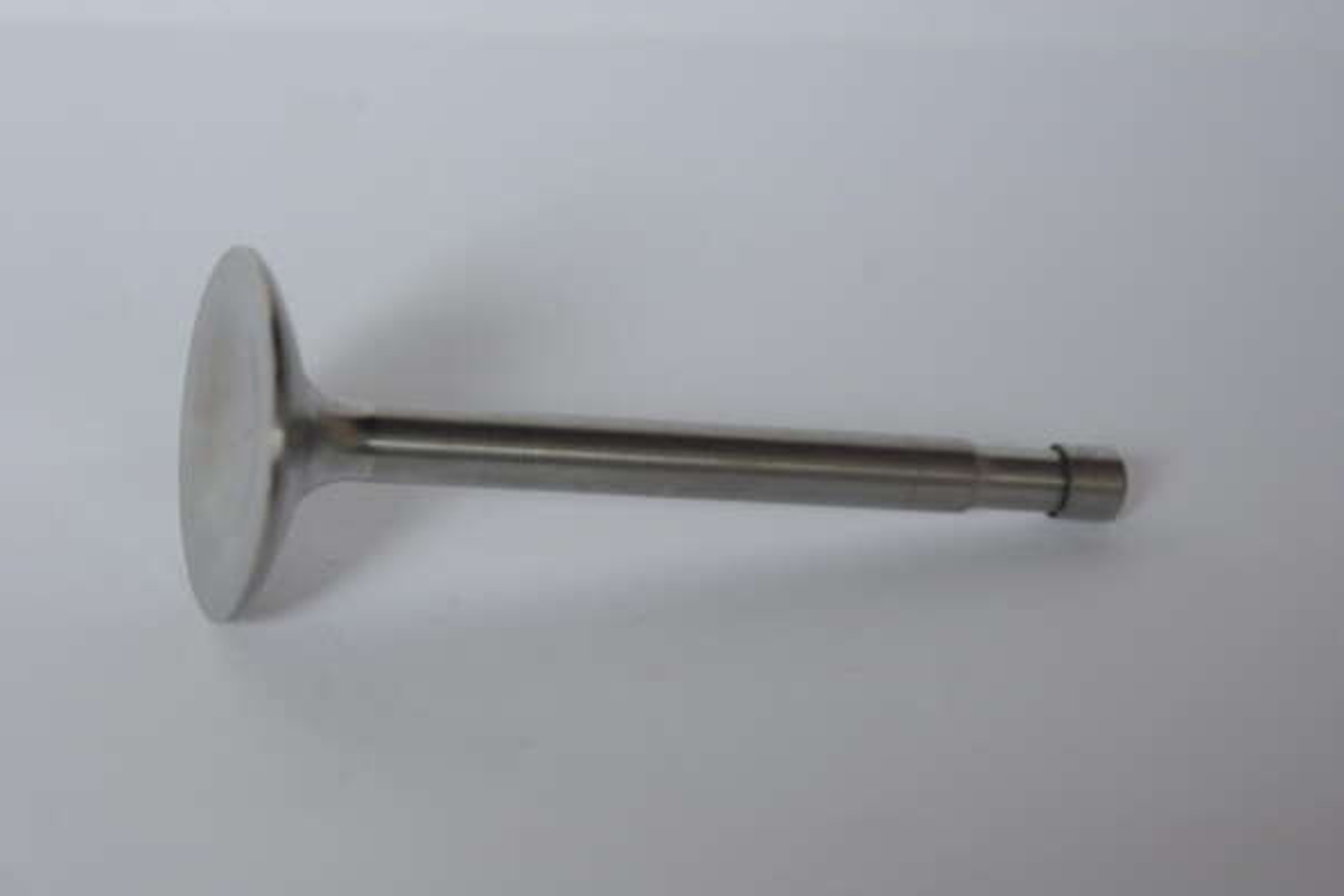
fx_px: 4518
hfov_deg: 16.9
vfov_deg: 11.3
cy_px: 447
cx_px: 673
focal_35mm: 121
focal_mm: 80
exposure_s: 1/125
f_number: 8
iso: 800
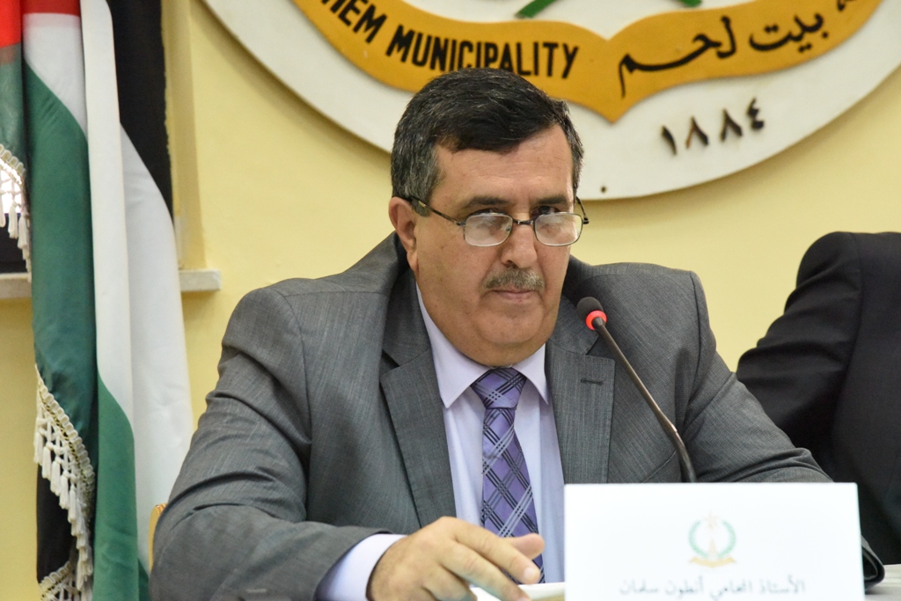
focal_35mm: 120
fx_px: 3004
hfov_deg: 17.1
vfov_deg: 11.4
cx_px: 450
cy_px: 300
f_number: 8
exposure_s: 1/250
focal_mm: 120
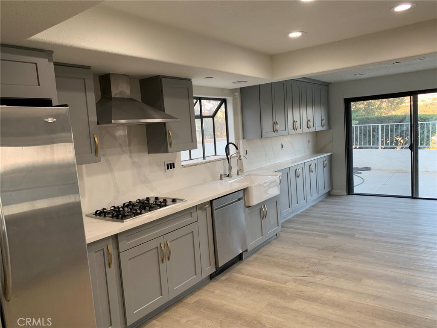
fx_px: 328
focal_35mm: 26
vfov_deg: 53.1
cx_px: 218
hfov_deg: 67.3
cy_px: 164
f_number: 1.8
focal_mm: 4.25
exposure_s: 1/60
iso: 64
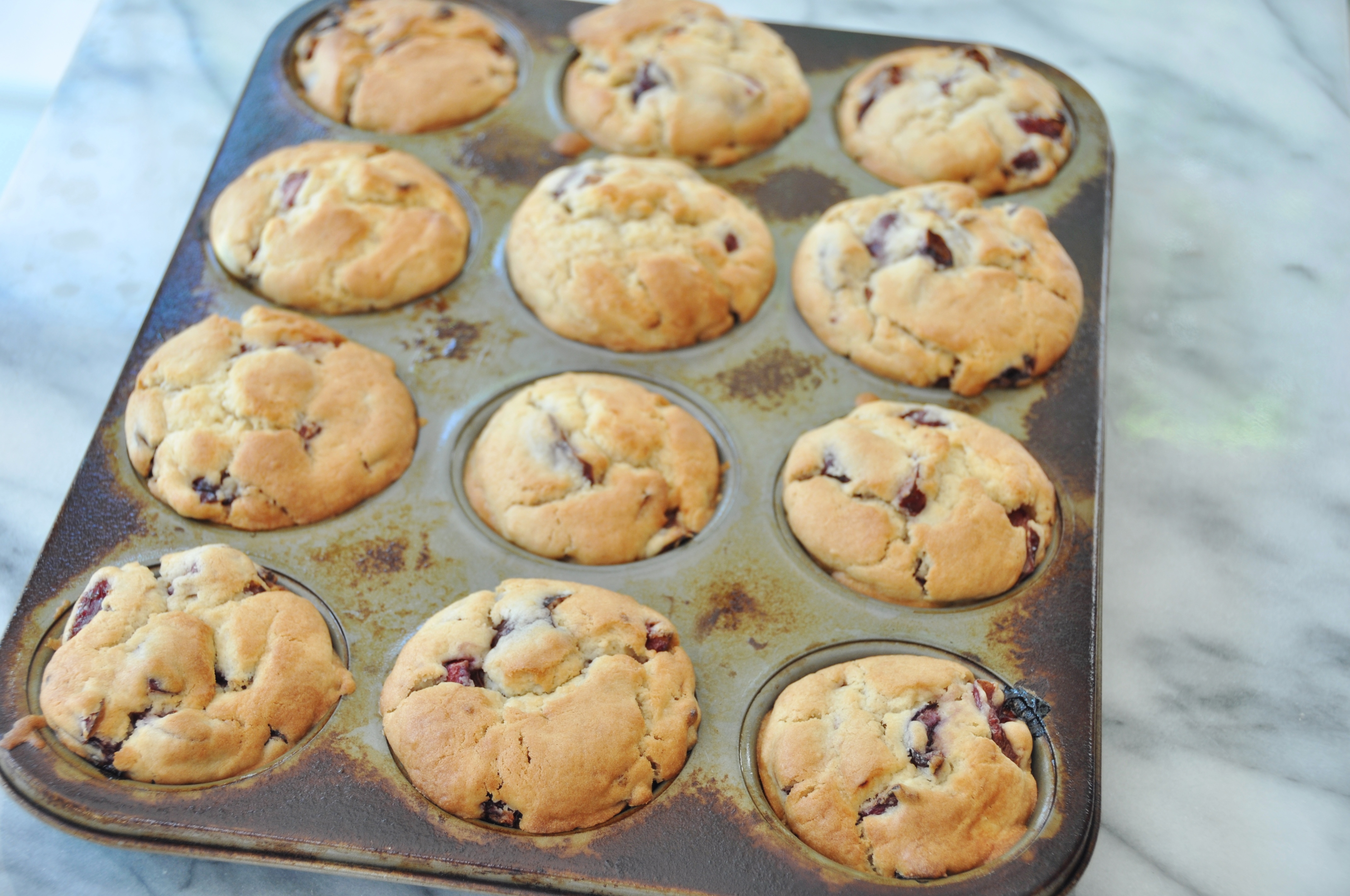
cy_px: 448
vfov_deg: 18.9
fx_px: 2697
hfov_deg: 28.1
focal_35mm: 72
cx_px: 675
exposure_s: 1/25
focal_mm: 48
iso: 200
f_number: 5.6
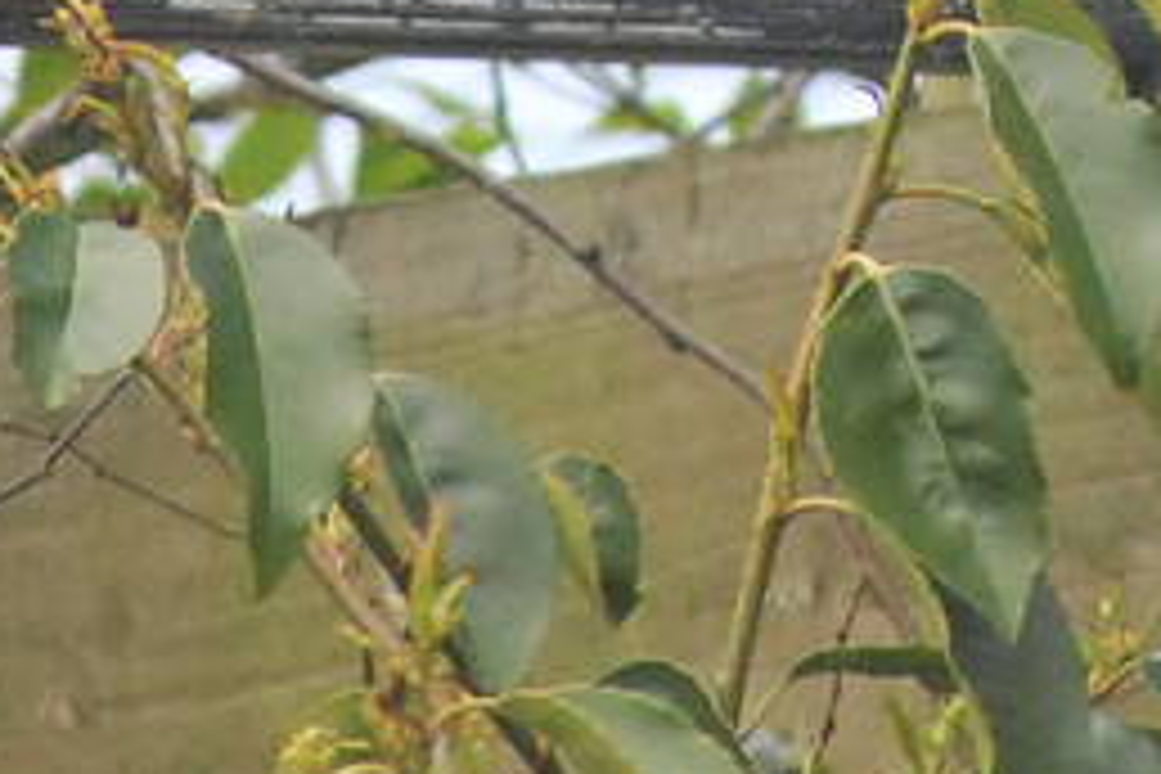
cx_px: 1413
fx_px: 59948
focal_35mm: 1859
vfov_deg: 0.7
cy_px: -1269
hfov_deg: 1.1
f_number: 5.6
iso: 1600
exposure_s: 1/1600
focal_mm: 200
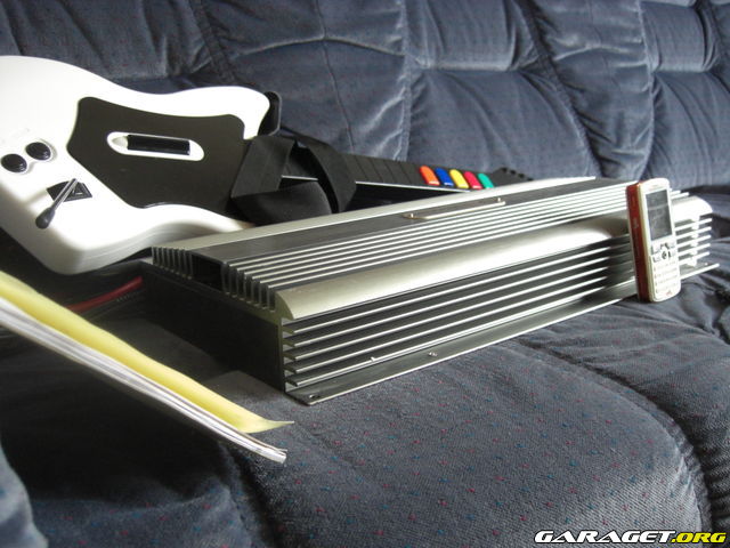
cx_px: 365
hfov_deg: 49.0
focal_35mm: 38
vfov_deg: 37.7
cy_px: 274
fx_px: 801
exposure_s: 1/60
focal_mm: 7.9
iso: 400
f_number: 2.8
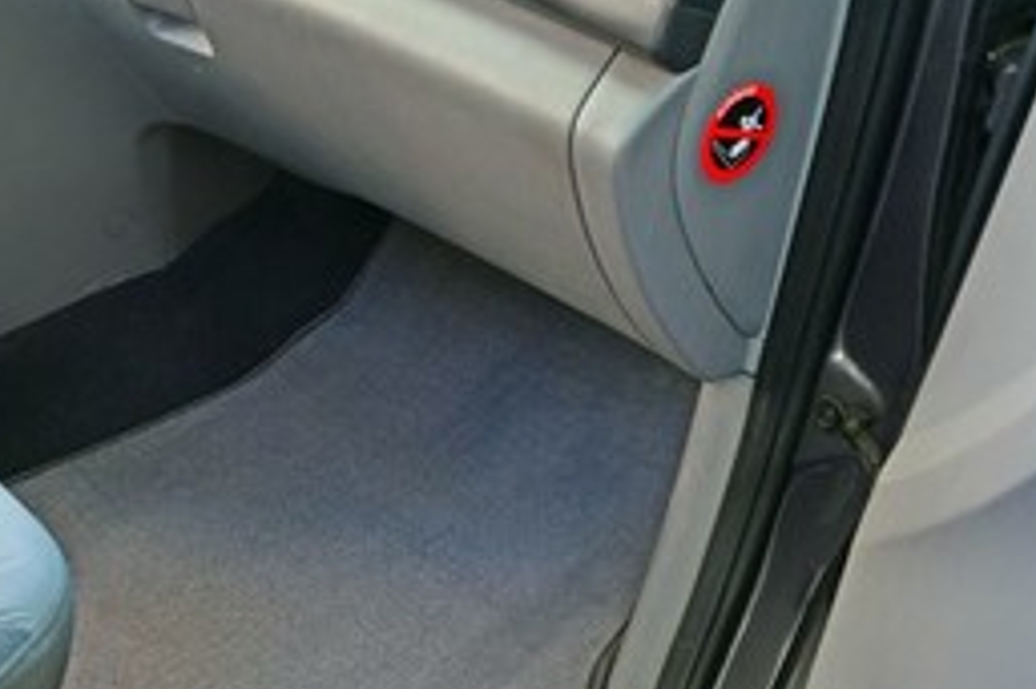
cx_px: 395
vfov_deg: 27.0
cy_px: 536
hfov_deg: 40.1
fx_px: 1409
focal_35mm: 49
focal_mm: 20
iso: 500
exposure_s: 1/15
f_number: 8
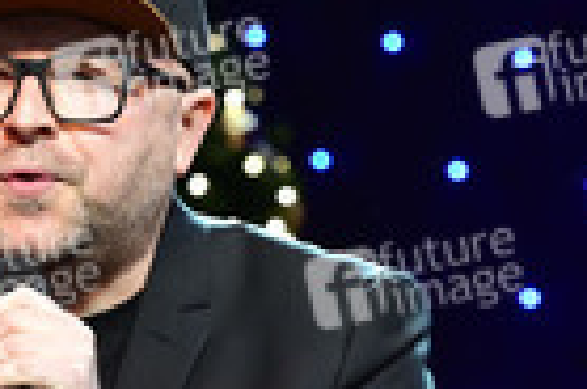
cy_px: 385
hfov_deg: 4.9
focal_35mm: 422
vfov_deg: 3.2
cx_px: 49
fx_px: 6865
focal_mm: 130
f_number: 4
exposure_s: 1/320
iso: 1250
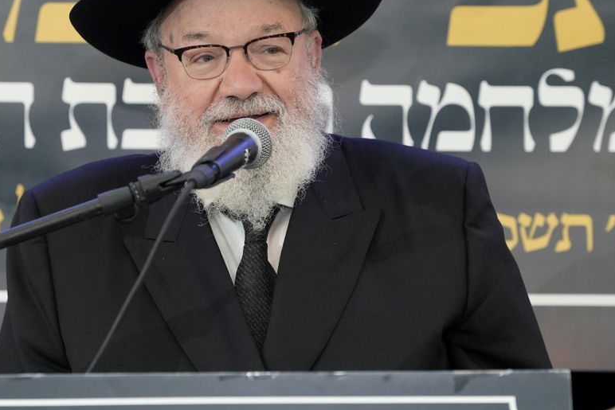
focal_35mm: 117
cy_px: 172
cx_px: 273
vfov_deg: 11.7
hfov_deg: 17.5
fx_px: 1997
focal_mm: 64.5
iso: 2000
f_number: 4
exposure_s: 1/200
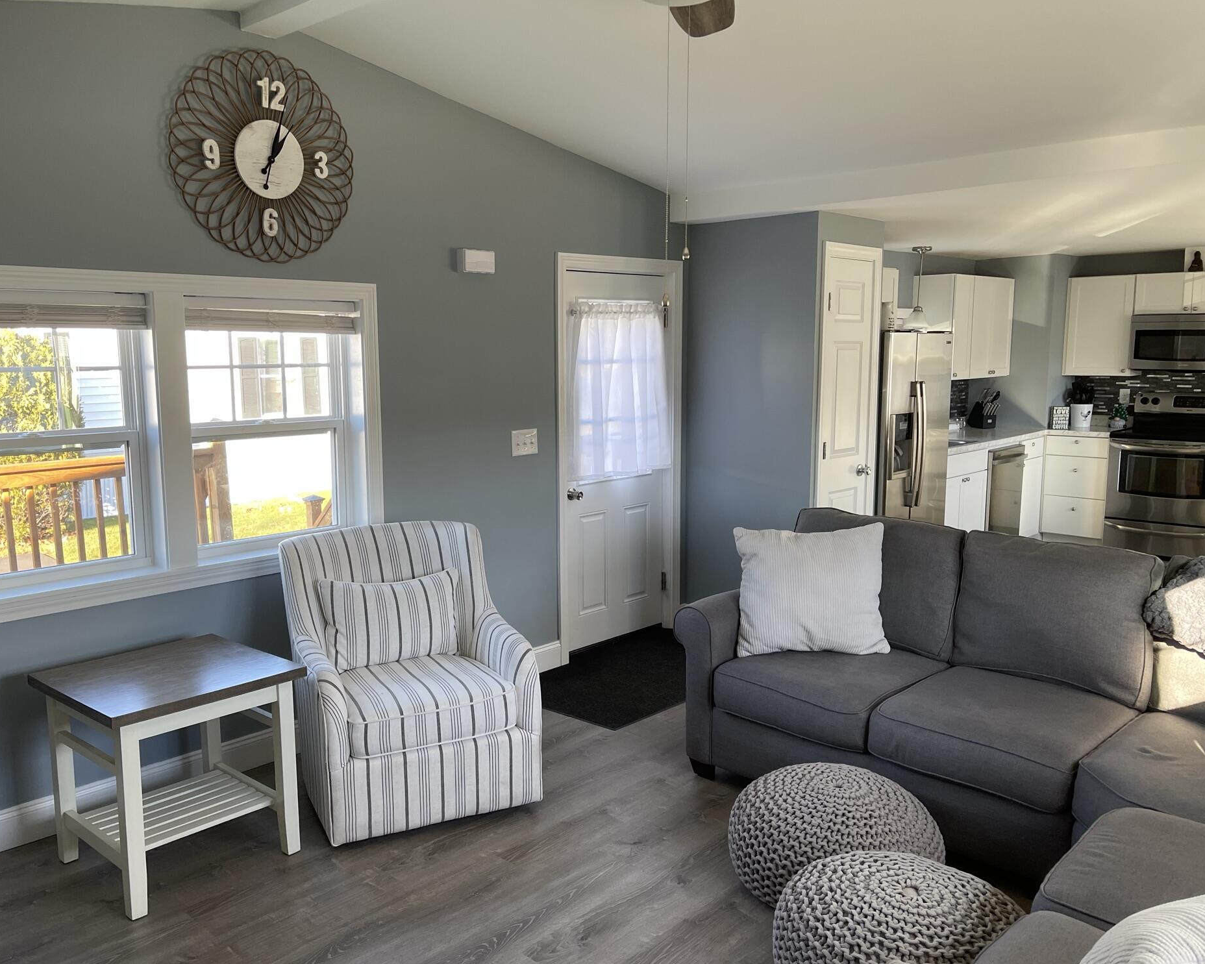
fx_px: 999
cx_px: 542
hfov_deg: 62.1
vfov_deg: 51.5
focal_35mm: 28
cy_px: 487
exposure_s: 1/121
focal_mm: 5.1
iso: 80
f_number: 1.6
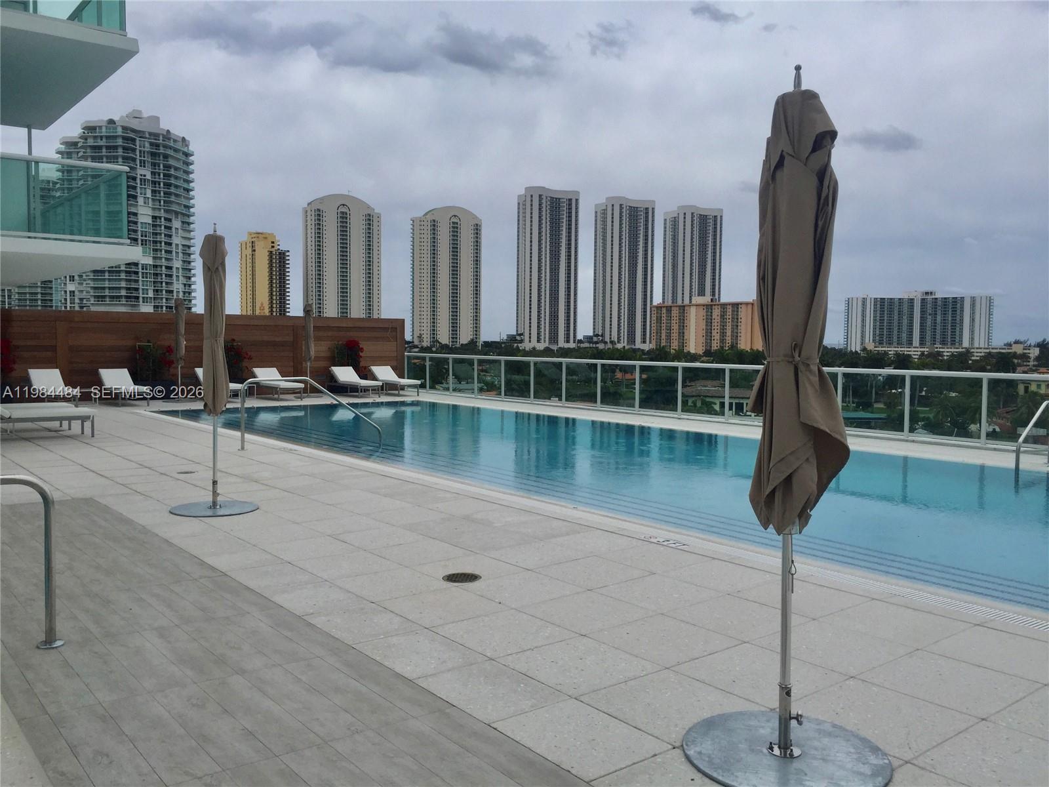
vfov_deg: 48.2
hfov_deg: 61.7
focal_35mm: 29
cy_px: 394
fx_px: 879
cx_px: 524
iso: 32
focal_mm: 4.15
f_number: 2.2
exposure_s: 1/898
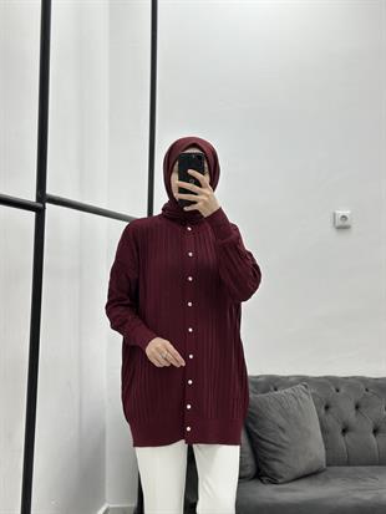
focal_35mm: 48
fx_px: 713
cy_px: 257
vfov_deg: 39.6
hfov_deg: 30.3
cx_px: 193
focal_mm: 6.86
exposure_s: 1/100
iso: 125
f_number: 1.78
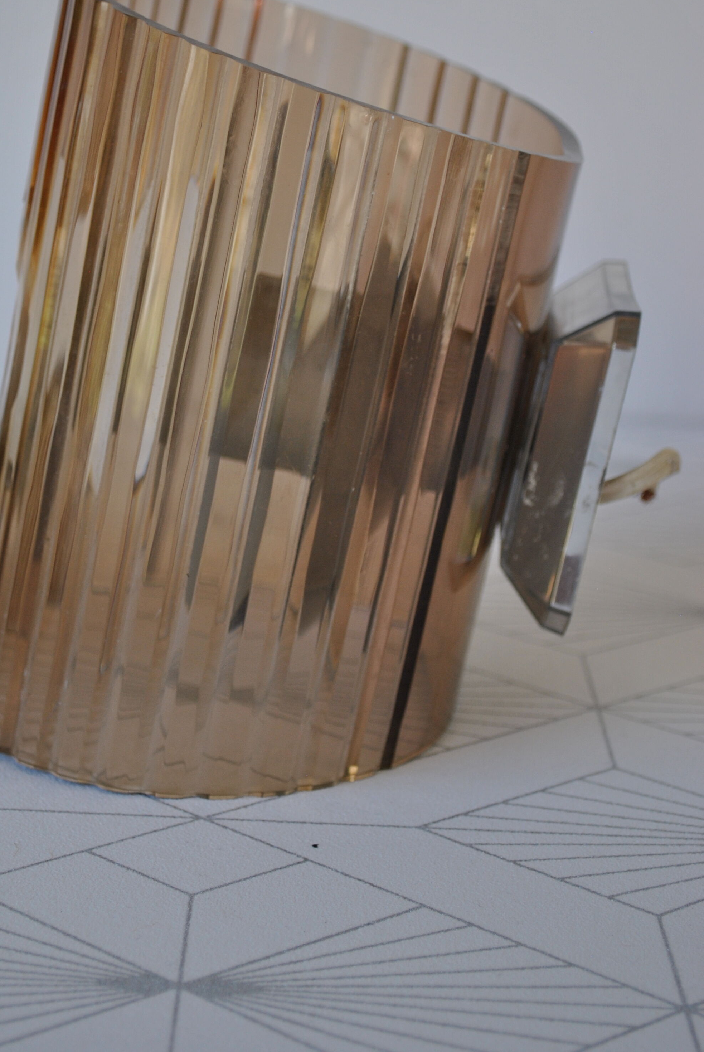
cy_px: 359
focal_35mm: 83
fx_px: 2428
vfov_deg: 24.3
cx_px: 251
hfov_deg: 16.5
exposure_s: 1/80
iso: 200
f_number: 5.3
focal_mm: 42
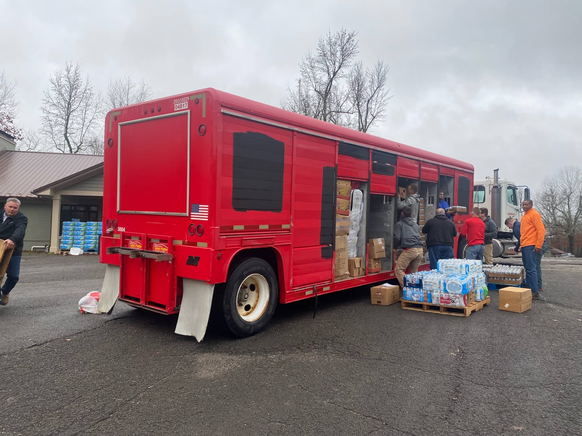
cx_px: 291
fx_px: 437
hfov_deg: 67.3
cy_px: 218
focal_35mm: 26
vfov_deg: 53.1
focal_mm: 4.25
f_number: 1.8
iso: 32
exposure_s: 1/475
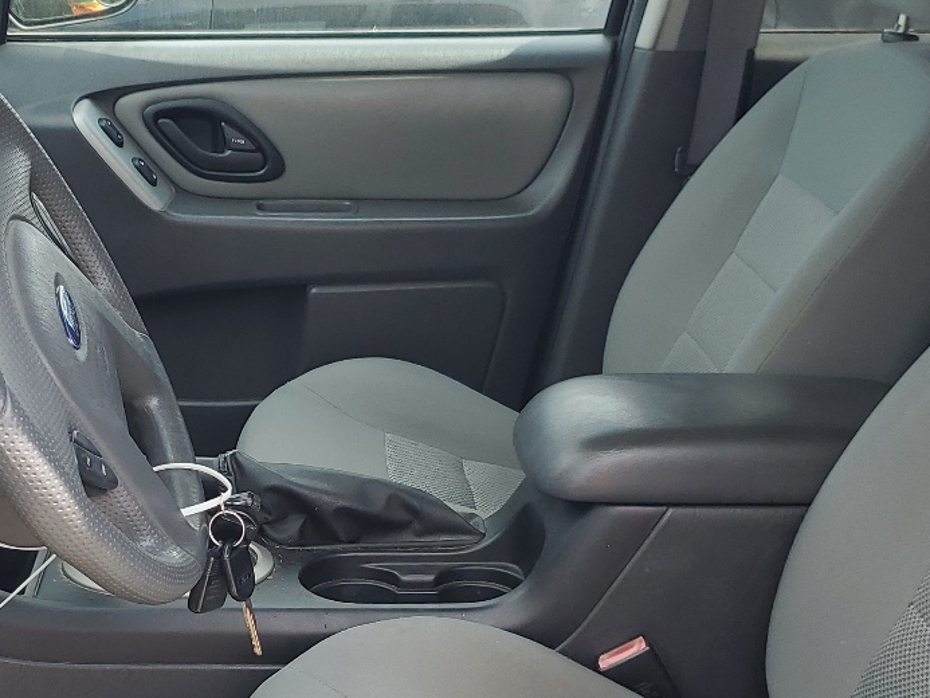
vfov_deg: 24.1
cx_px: 306
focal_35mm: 60
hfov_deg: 31.9
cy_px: 553
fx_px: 1612
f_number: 1.5
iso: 50
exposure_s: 1/588
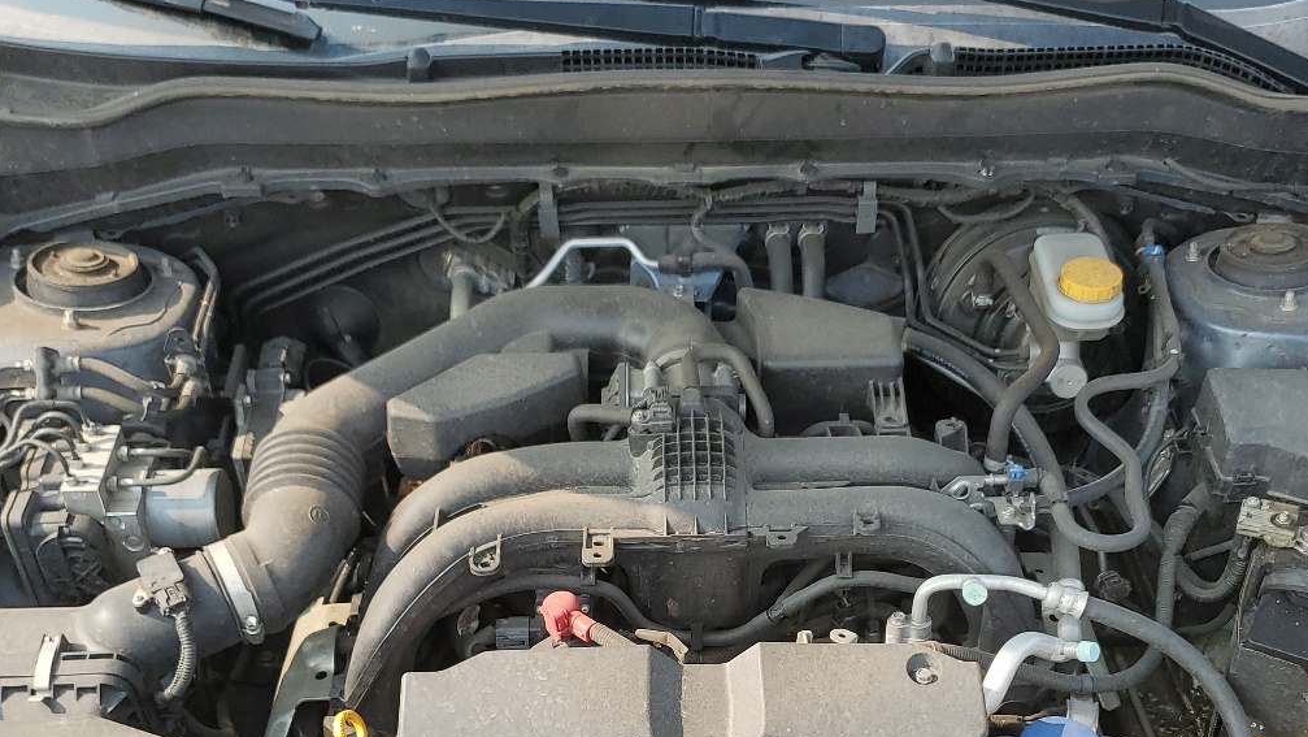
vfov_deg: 25.7
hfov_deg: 45.4
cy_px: 669
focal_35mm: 45
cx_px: 683
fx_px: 1561
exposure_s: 1/833
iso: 50
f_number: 1.5
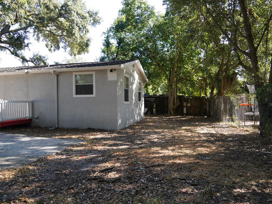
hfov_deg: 65.3
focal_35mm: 27
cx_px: 127
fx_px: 212
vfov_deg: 51.3
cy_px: 104
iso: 100
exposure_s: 1/80
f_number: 4.5
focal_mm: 24
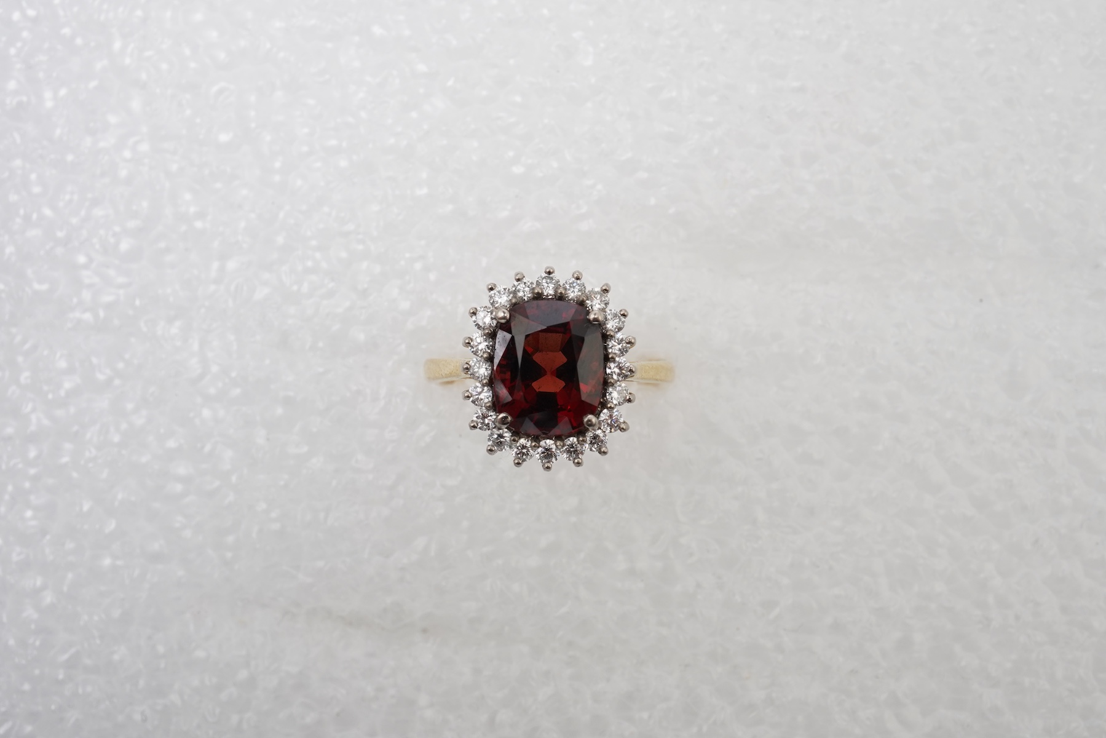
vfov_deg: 29.9
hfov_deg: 43.6
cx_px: 553
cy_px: 369
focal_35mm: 45
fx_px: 1383
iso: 500
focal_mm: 30
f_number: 18
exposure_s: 1/125
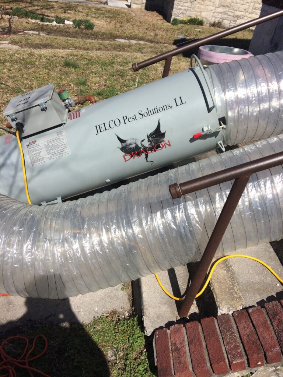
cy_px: 188
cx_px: 142
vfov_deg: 61.7
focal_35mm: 29
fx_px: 316
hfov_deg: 48.2
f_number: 2.2
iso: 32
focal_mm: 4.15
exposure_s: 1/3425
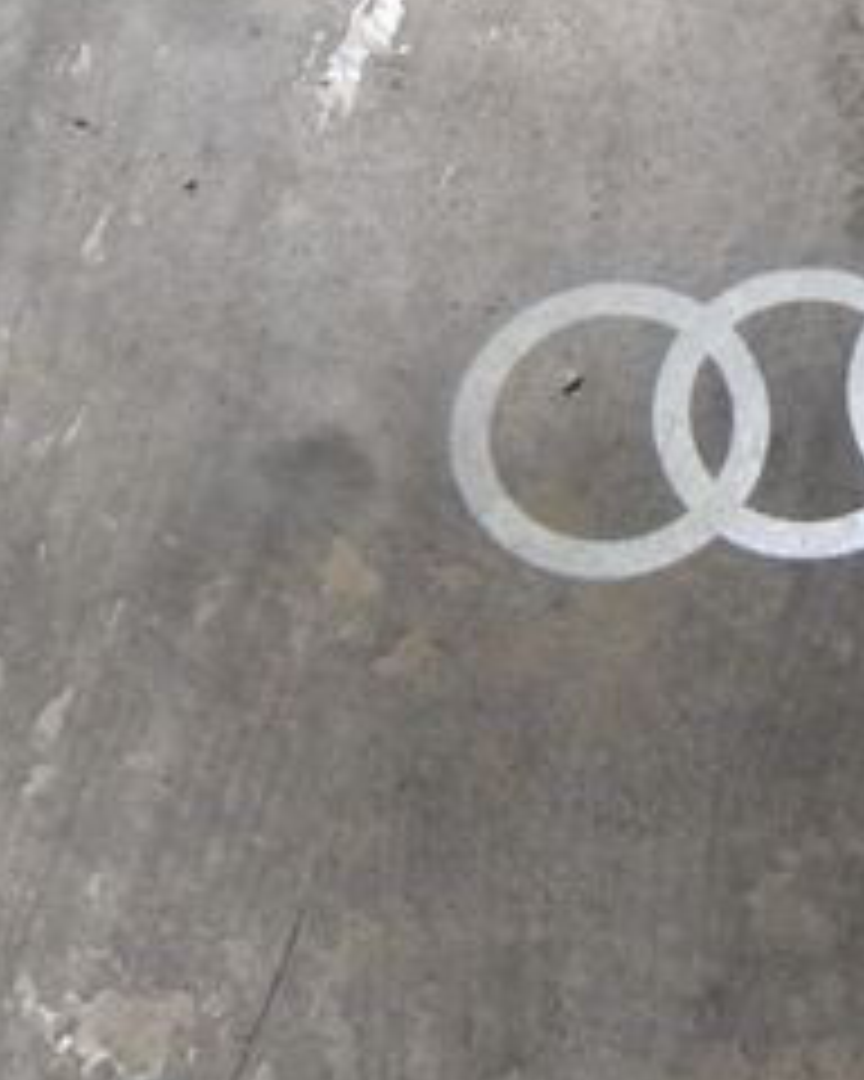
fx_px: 2877
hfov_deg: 16.8
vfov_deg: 21.1
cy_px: 252
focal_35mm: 90
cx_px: 837
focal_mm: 18
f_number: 3.5
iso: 1100
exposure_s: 1/125
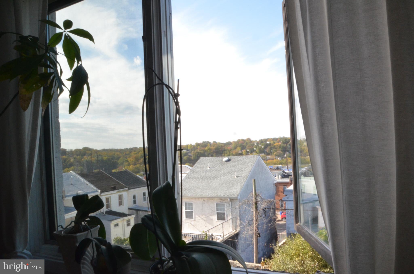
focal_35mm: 27
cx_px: 207
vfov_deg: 47.7
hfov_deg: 67.5
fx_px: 310
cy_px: 137
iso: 1600
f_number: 32
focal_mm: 18
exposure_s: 1/40
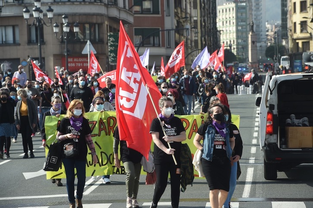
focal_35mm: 200
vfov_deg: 6.9
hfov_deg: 10.3
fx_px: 1738
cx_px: 156
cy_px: 104
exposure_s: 1/320
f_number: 14
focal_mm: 200
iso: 400
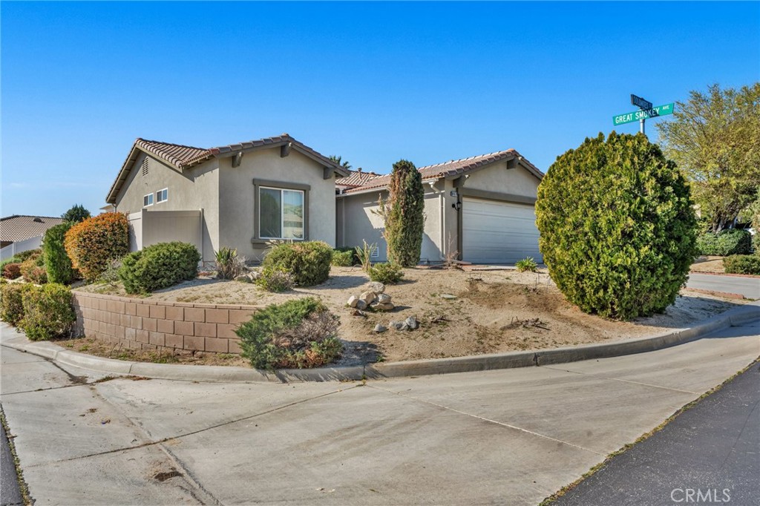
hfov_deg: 73.8
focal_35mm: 24
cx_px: 380
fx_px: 506
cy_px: 253
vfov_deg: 53.1
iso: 100
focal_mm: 24
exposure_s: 1/160
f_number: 11
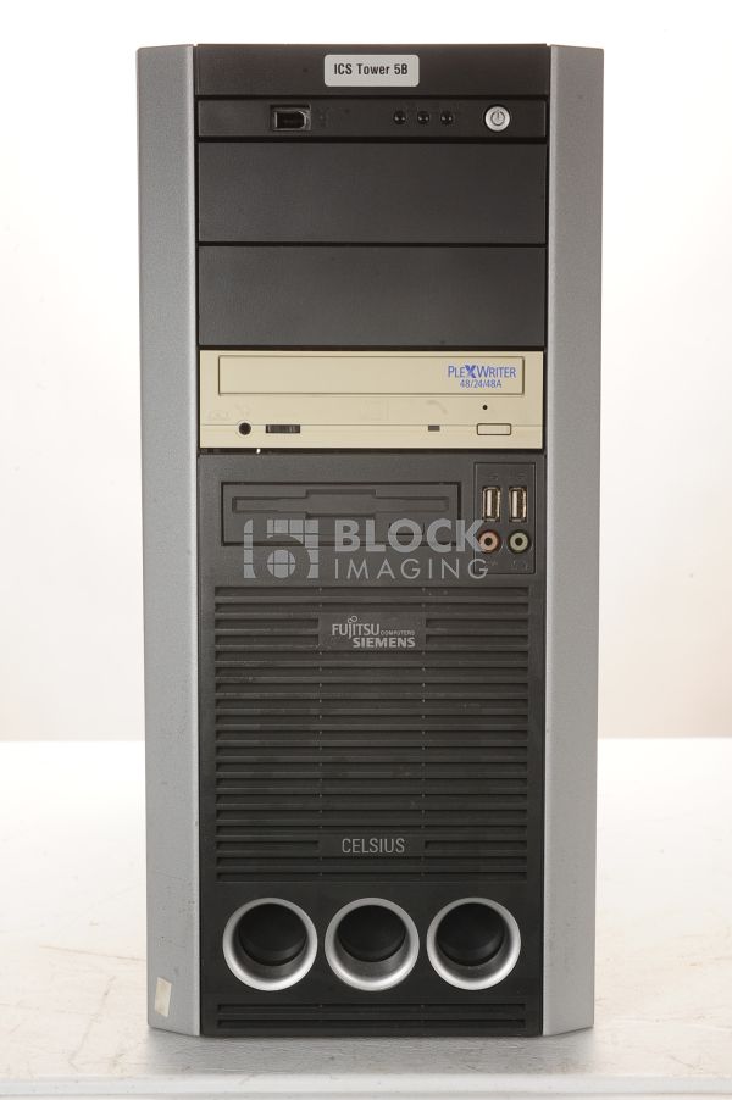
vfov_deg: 39.6
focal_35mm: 50
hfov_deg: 27.0
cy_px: 550
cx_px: 366
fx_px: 1527
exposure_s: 1/160
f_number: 14
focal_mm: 50
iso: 320
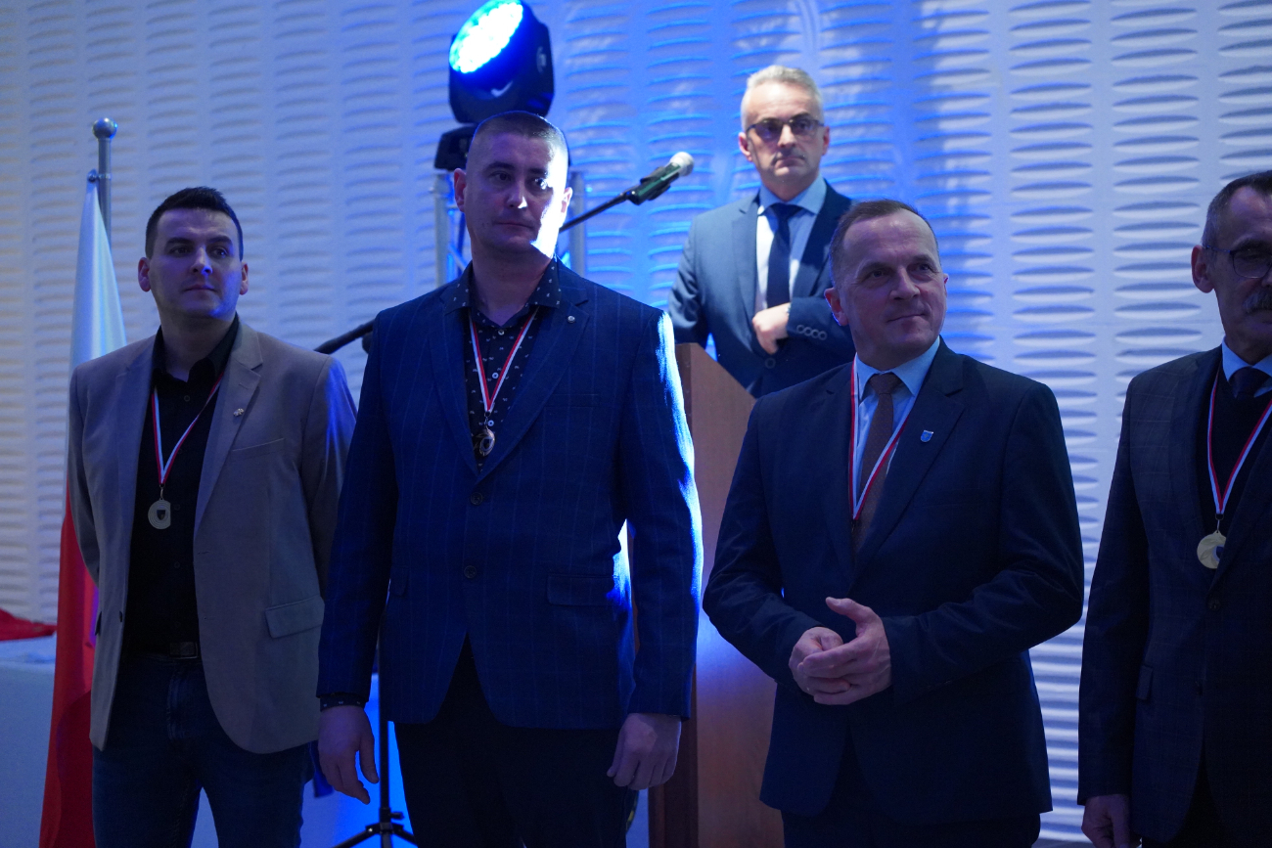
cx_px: 636
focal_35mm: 91
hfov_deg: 22.4
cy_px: 424
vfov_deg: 15.0
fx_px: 3215
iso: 10000
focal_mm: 91
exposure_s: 1/160
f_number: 4
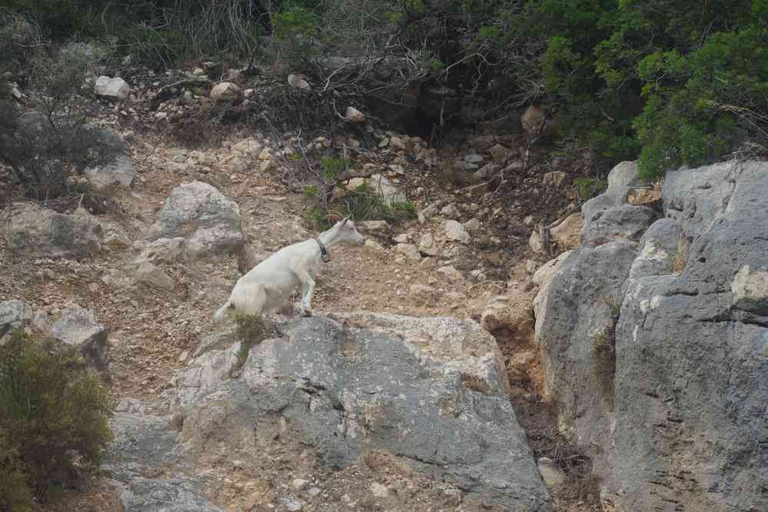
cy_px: 256
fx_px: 1760
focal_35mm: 82
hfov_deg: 24.6
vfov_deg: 16.6
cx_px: 384
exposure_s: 1/100
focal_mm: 55
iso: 200
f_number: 9
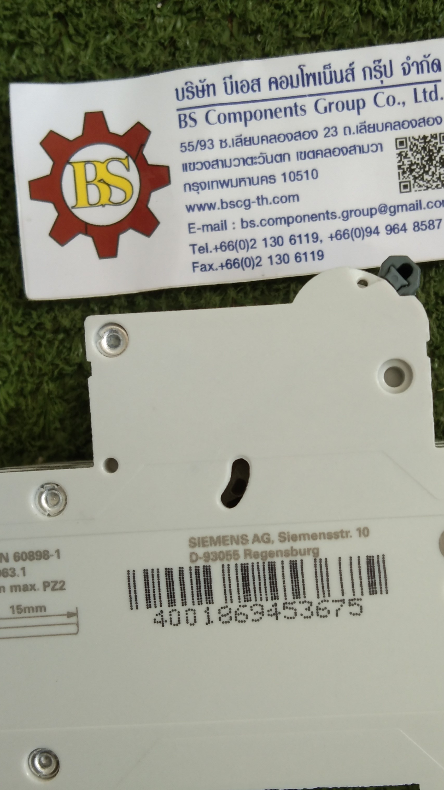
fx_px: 942
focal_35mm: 45
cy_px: 444
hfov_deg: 26.4
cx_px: 285
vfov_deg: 45.4
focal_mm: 3.65
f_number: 2.2
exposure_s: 1/100
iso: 111
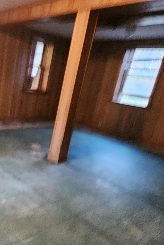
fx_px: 198
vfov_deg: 63.3
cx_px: -13
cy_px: 142
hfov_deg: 38.0
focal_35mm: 29
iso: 640
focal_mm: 2.2
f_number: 2.2
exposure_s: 1/24
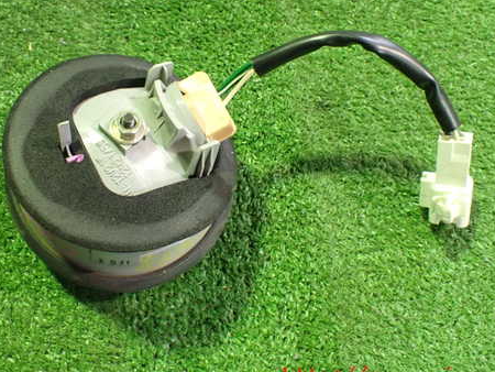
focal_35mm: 40
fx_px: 572
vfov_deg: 35.8
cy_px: 144
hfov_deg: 46.5
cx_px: 201
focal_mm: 5.4
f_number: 2.3
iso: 1000
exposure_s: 1/30
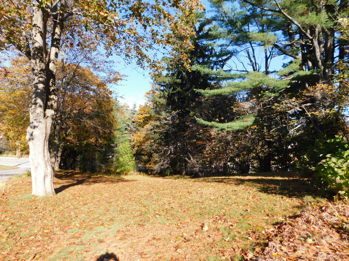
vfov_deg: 58.9
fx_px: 232
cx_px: 174
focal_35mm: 23
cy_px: 130
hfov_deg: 73.9
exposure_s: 1/640
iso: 125
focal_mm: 4
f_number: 3
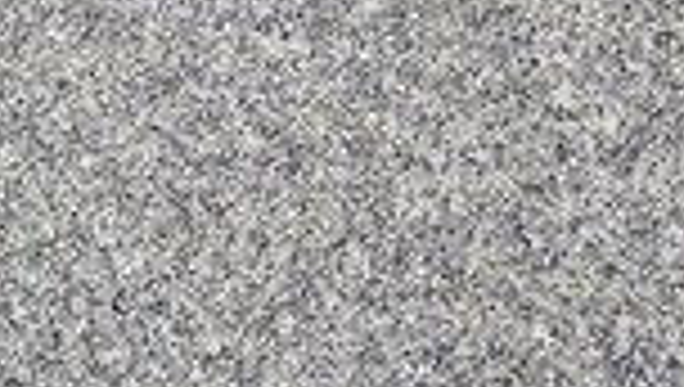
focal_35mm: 151
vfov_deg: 7.7
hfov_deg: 14.2
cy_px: -423
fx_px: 2743
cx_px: 212
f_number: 2.4
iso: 50
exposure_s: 1/686
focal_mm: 4.12
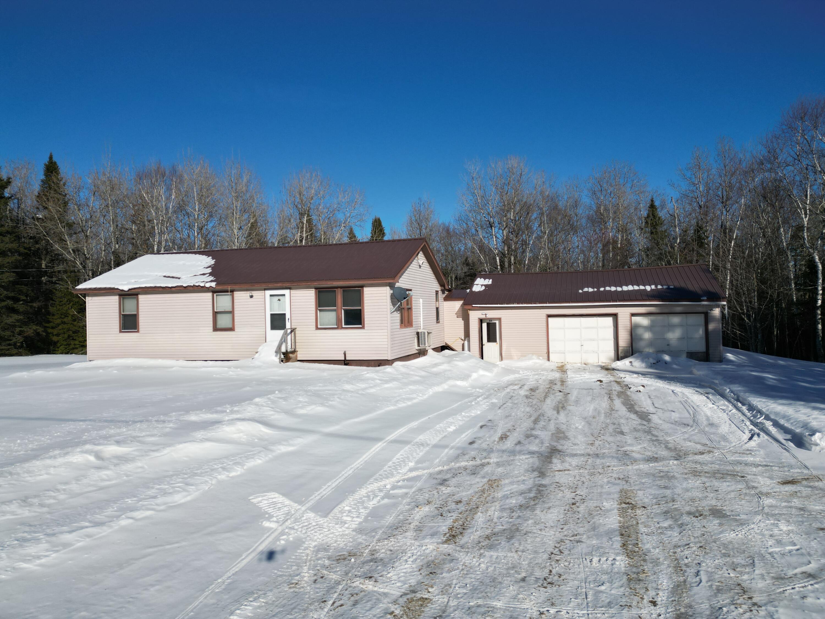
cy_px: 310
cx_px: 412
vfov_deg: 56.8
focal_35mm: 24
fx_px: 572
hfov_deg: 71.6
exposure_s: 1/6400
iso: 140
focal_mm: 6.72
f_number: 1.7
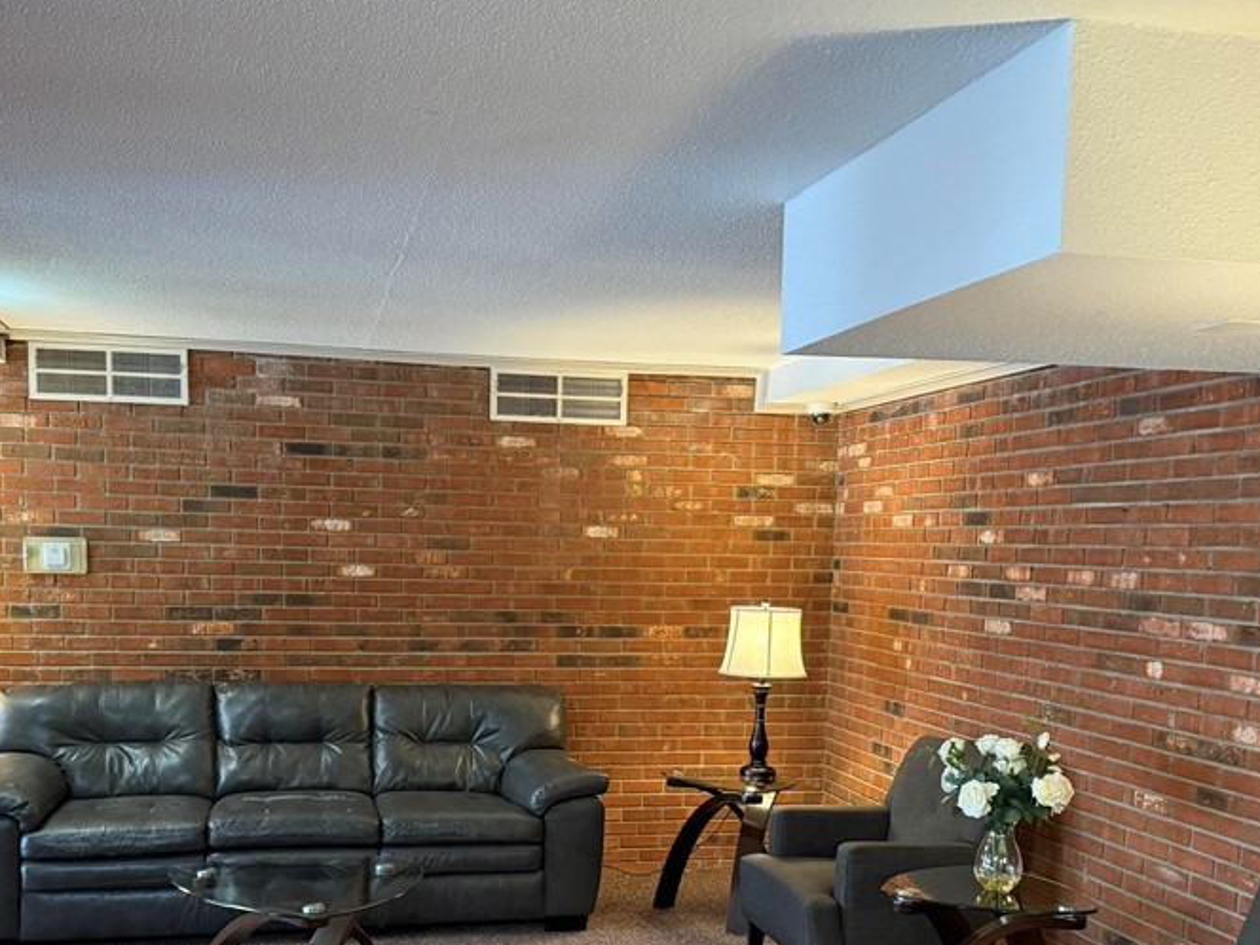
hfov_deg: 50.0
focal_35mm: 37
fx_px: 1347
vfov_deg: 37.9
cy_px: 685
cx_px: 560
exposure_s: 1/40
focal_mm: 6.76
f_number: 1.78
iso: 800
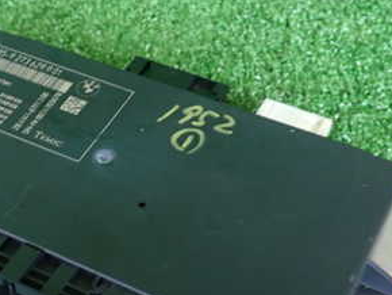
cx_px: 141
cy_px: 248
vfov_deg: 23.2
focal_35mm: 62
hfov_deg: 31.0
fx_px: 703
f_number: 2.3
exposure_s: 1/30
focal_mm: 5.4
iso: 250
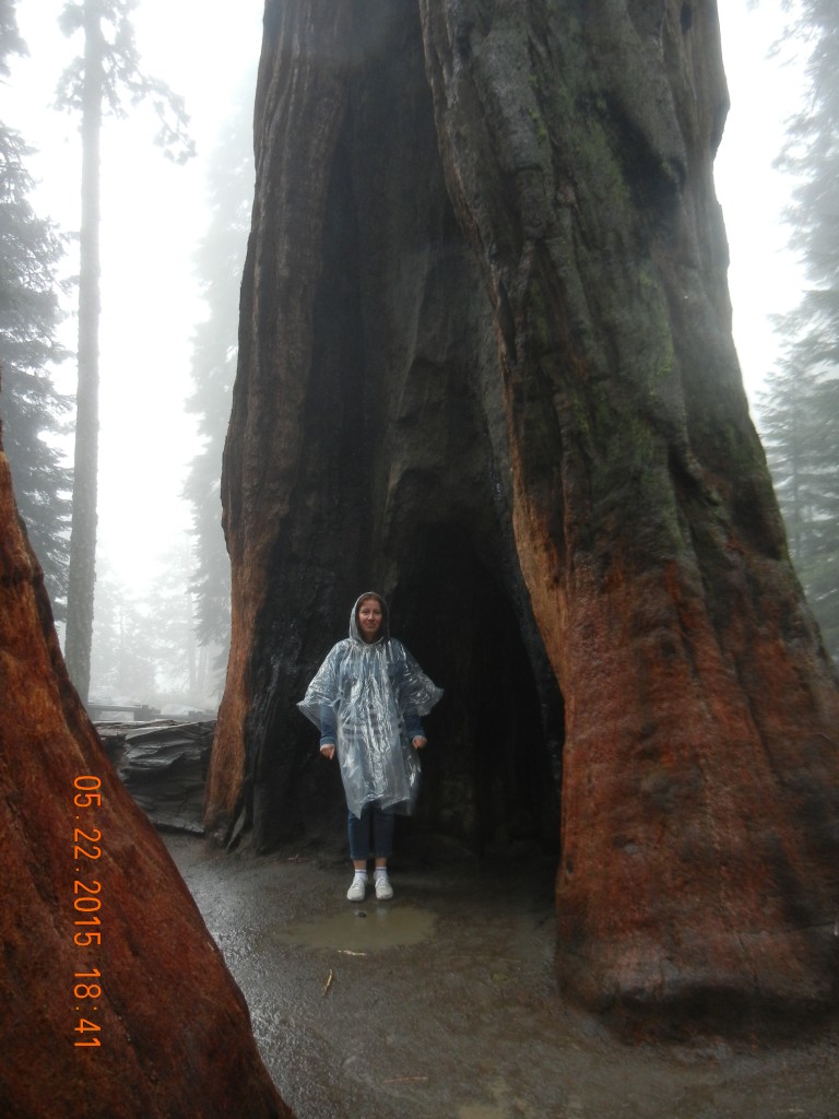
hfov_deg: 46.8
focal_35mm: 30
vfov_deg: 60.0
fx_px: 969
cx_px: 420
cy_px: 560
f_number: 3.5
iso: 339
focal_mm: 5.4
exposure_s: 1/60
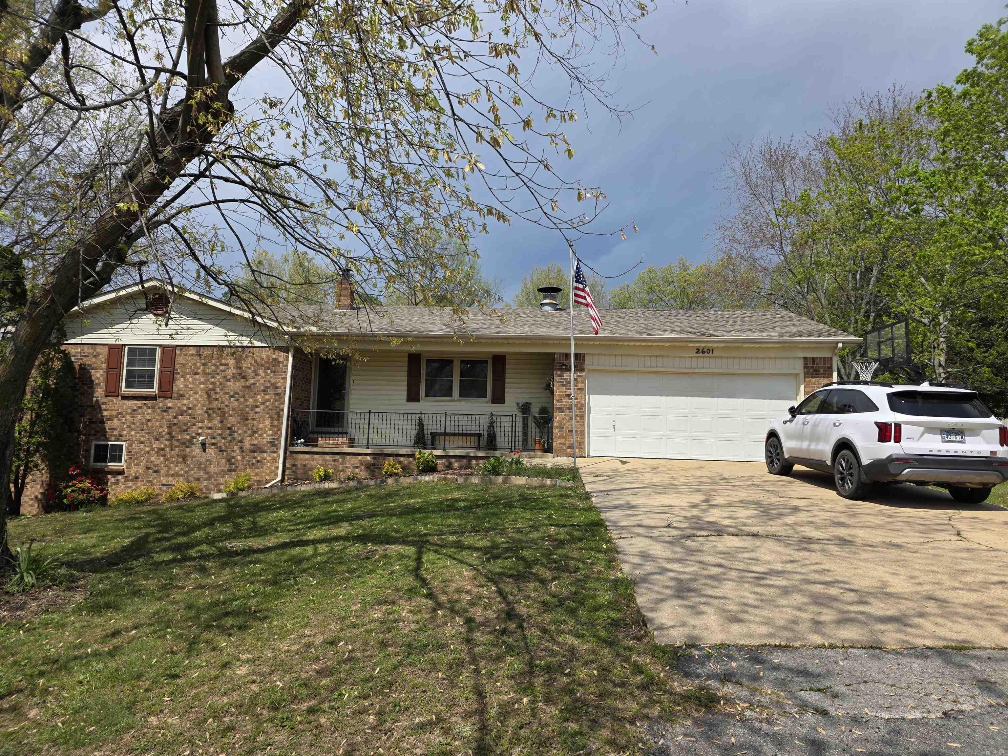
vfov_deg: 58.9
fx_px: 670
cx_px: 504
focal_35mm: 23
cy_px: 378
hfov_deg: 73.9
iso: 80
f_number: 1.7
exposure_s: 1/7626
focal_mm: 6.3
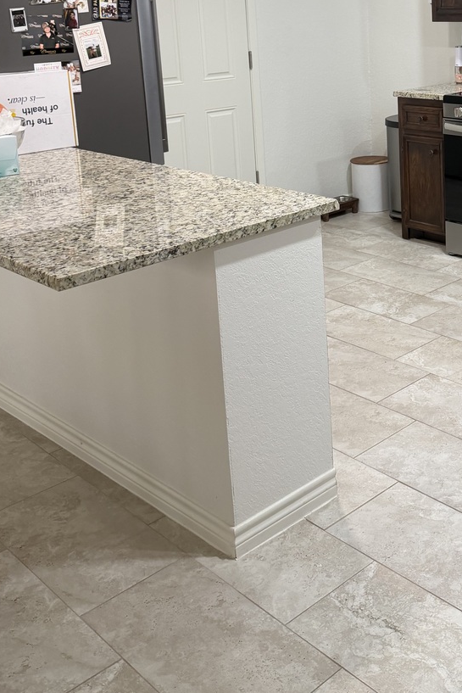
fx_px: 847
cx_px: 418
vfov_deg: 42.7
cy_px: 148
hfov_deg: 29.3
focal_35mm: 44
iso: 160
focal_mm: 6.76
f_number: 1.78
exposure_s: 1/60
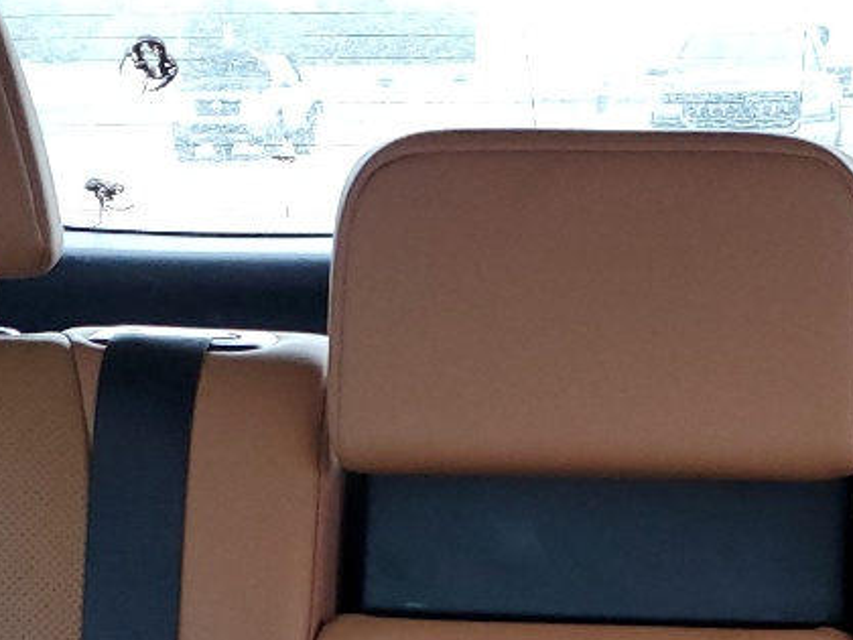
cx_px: 538
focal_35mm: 99
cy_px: 721
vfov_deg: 14.6
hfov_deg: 19.8
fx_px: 2440
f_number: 1.5
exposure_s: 1/60.2
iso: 152
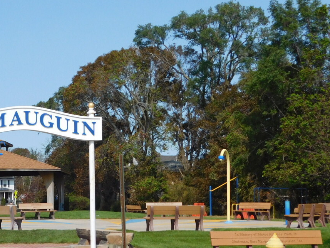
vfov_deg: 17.6
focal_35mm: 84
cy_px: 145
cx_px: 29
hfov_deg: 22.7
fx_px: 801
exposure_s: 1/400
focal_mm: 8
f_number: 7.4
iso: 125
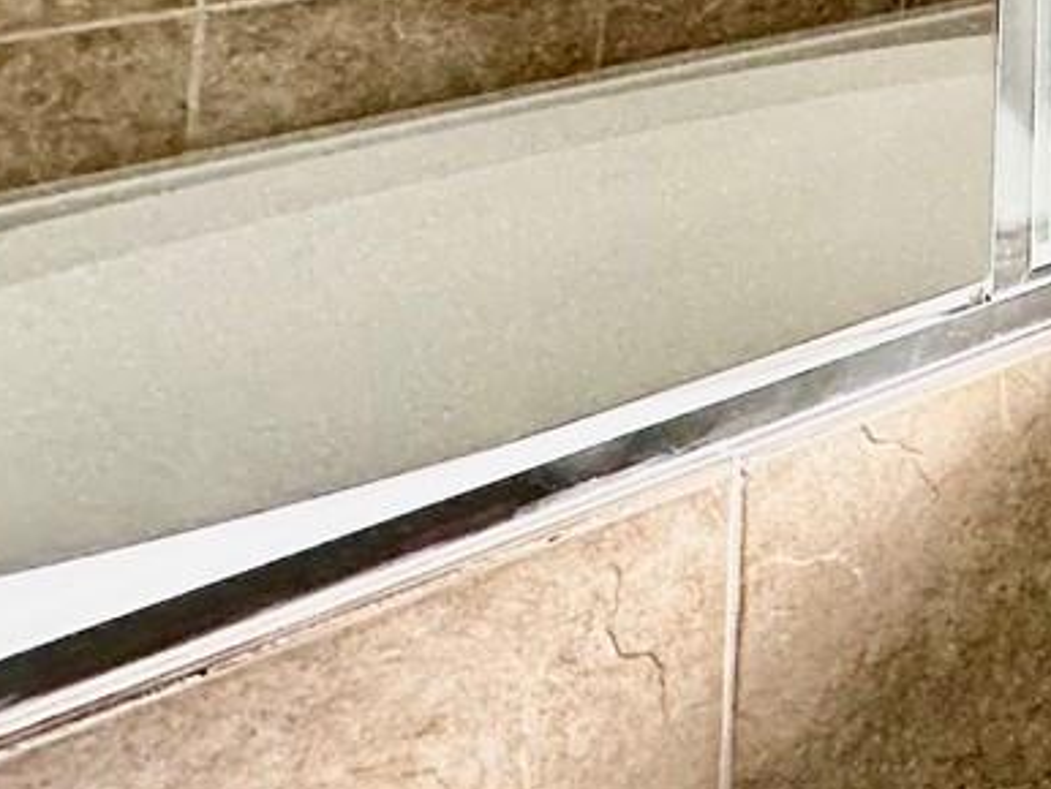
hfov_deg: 21.1
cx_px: 1925
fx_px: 1762
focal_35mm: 58
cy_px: -566
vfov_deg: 19.8
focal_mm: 2.22
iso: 50
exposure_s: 1/120
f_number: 2.2
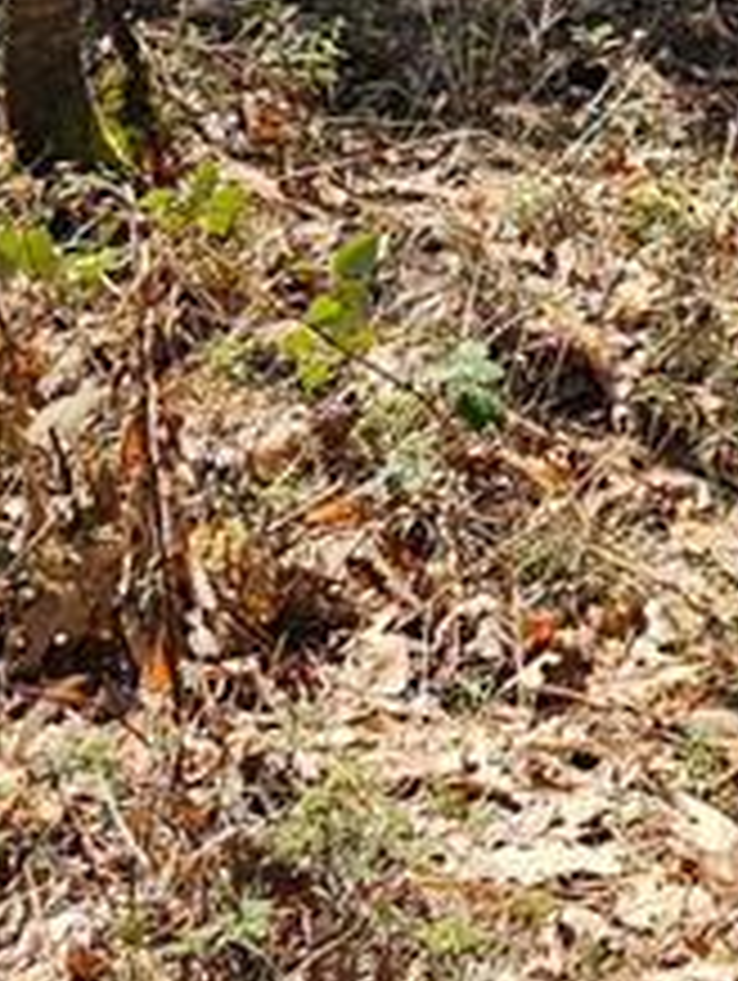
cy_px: -1215
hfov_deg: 8.7
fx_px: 4483
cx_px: 1609
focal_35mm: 158
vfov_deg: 10.9
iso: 10
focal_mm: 6.3
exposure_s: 1/235
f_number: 1.7
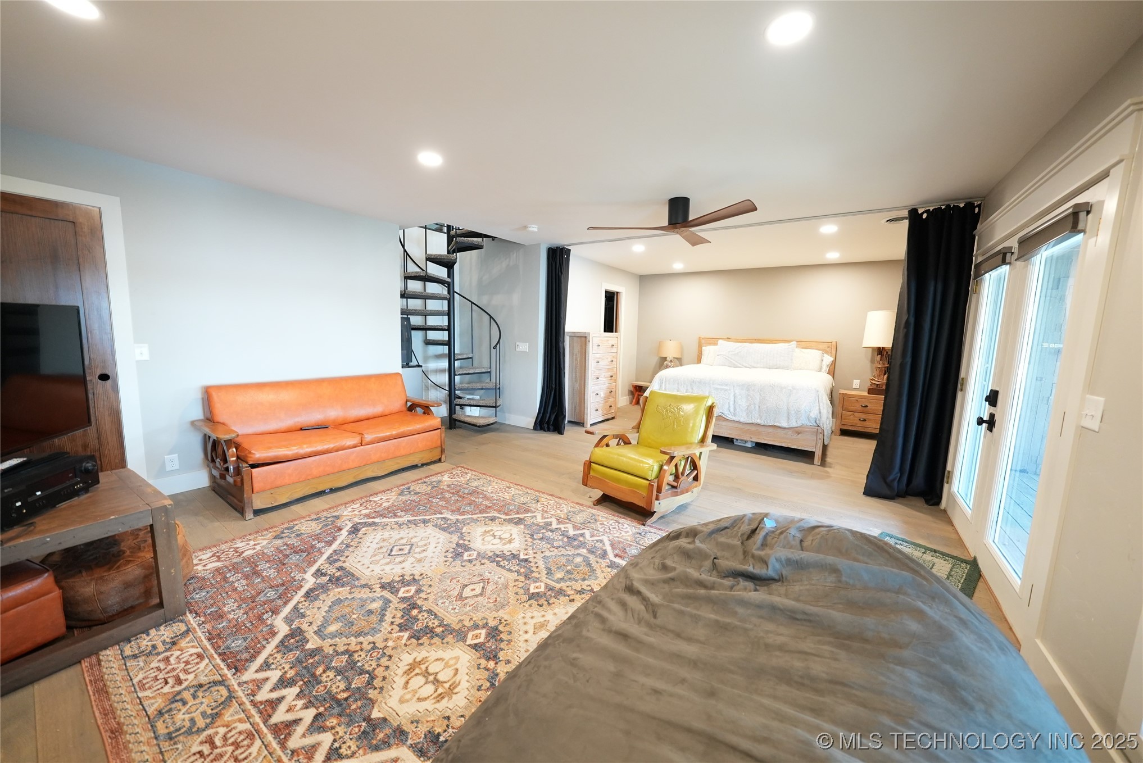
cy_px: 382
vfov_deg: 90.1
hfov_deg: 112.6
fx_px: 381
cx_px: 572
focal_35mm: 12
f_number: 2.8
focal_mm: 12
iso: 4000
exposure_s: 1/160
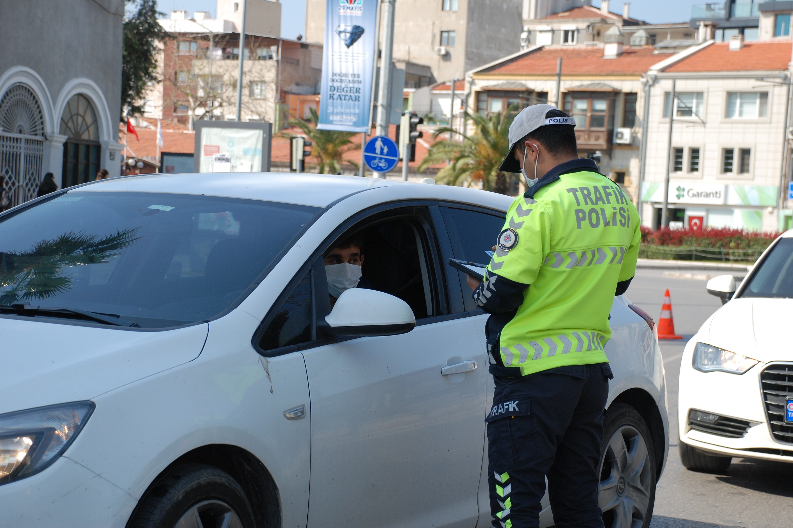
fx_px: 1938
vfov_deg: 15.5
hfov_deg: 23.1
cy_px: 263
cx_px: 394
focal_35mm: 88
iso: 200
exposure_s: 1/500
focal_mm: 58
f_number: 5.3
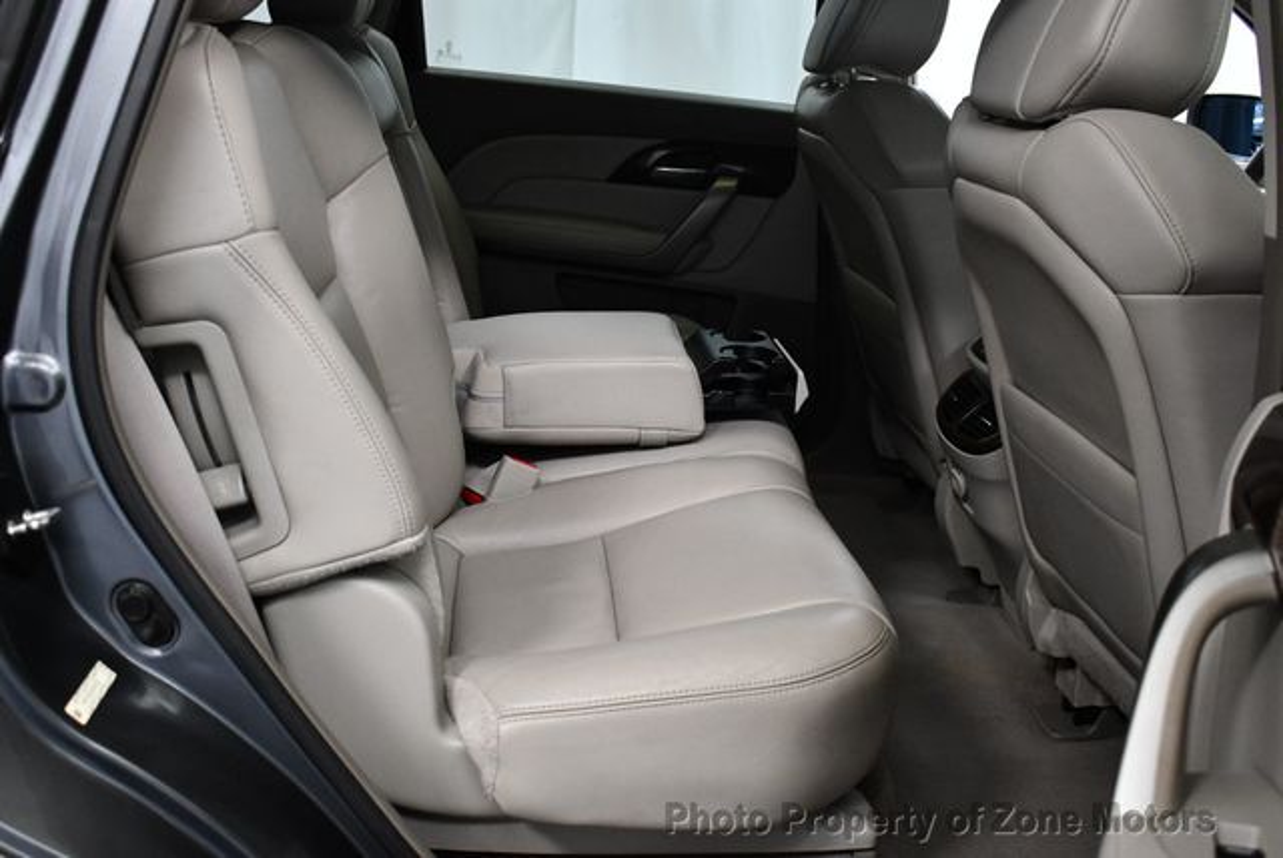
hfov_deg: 53.1
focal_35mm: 36
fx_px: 1284
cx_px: 642
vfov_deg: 36.9
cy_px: 429
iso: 1600
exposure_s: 1/125
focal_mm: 18
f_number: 3.5
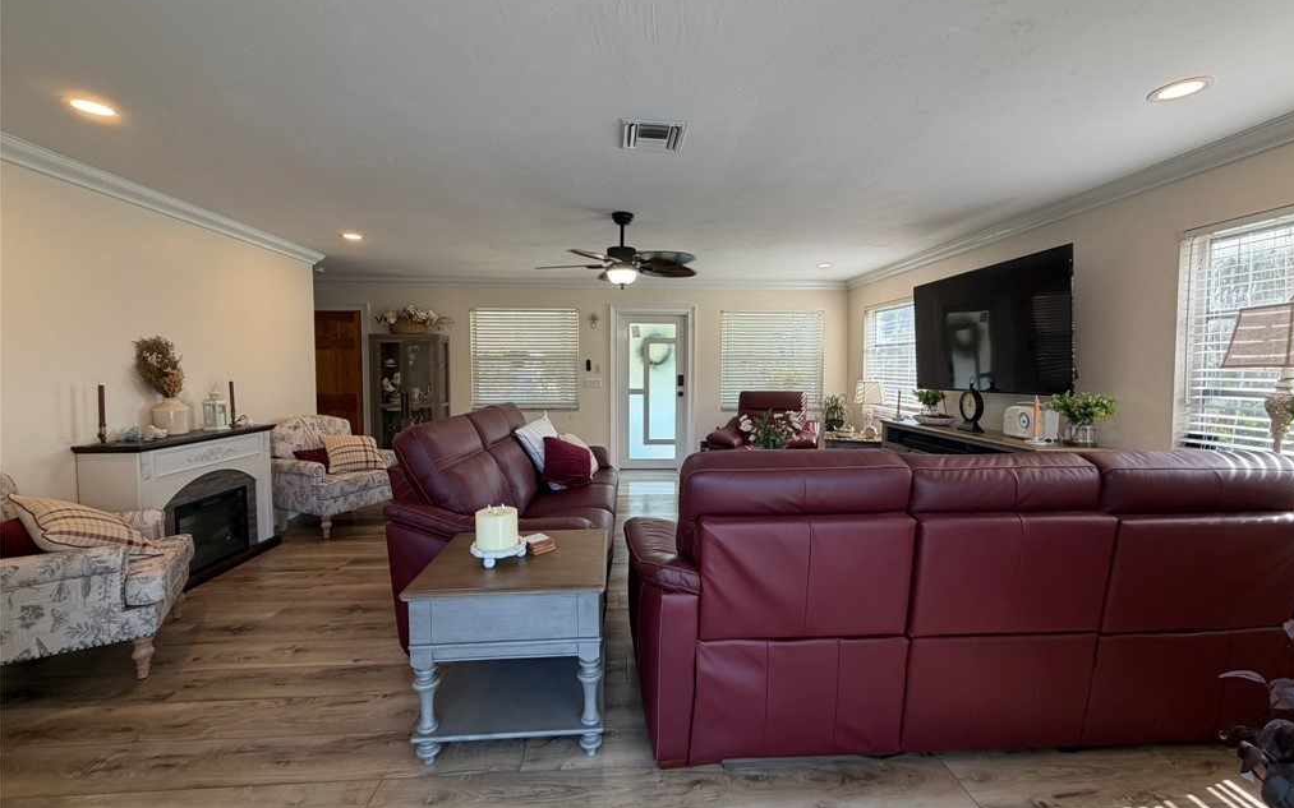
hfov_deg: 101.5
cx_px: 653
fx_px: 529
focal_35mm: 15
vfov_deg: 74.8
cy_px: 392
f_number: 2.2
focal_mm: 2.22
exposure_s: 1/120
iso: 100
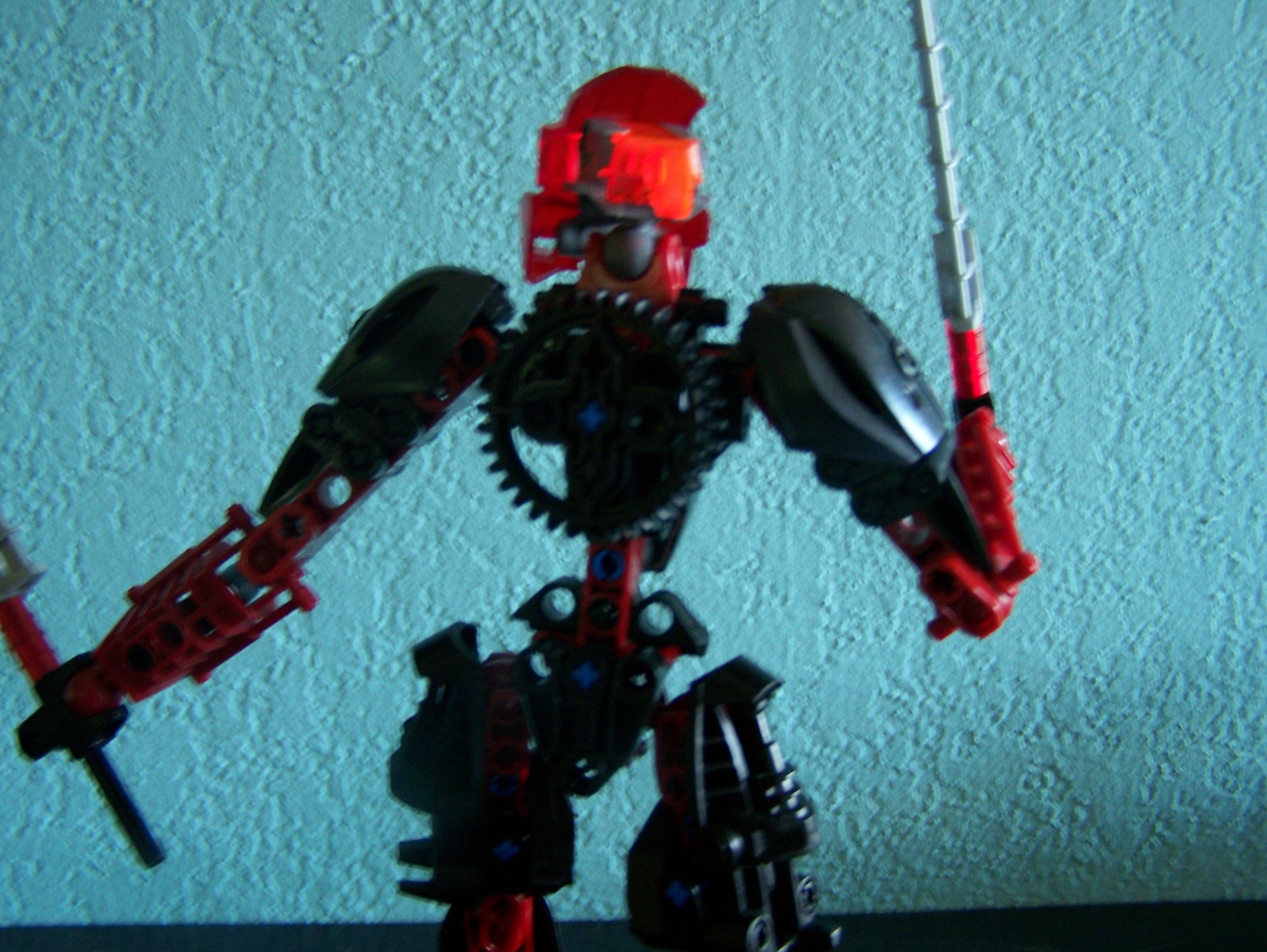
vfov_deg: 37.8
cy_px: 476
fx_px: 1392
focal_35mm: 38
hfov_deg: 48.9
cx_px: 634
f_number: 2.8
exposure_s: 1/10
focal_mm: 6.3
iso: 160
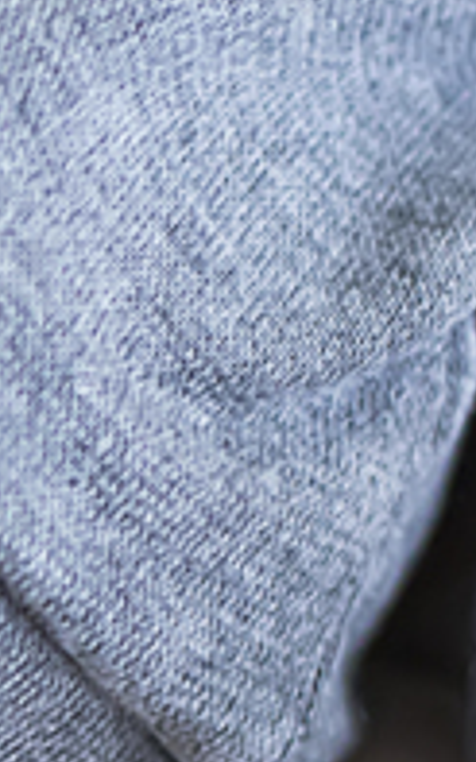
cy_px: 988
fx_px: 6460
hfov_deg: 4.1
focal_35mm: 311
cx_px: -797
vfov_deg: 6.7
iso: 1600
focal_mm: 50
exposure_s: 1/160
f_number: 3.2
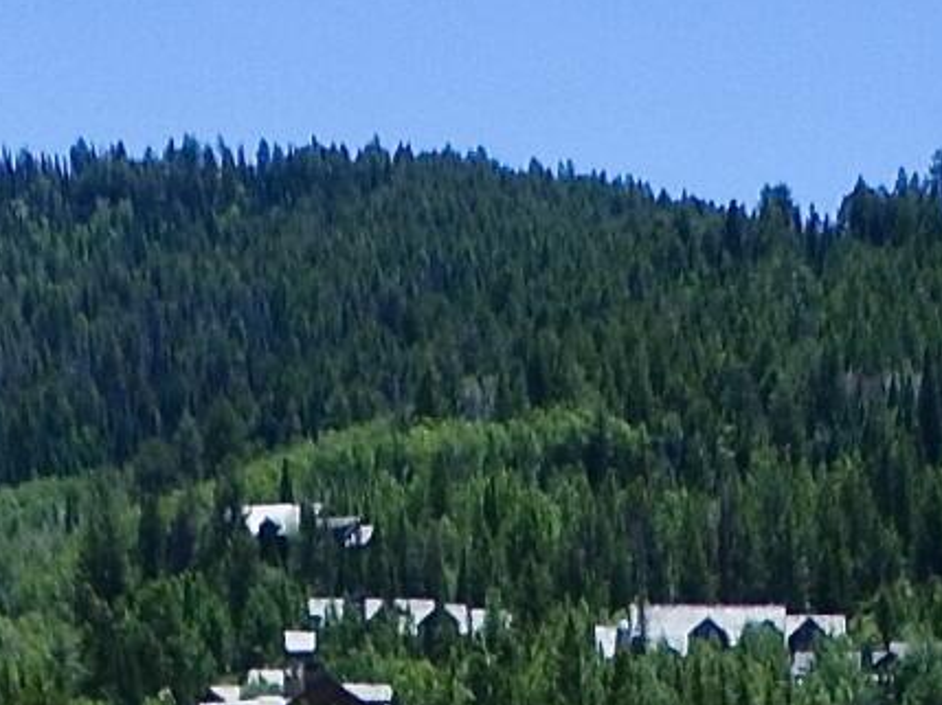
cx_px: 503
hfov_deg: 14.1
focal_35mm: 140
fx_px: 3807
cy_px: 2176
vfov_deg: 8.6
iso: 100
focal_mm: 3.61
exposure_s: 1/50
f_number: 2.8
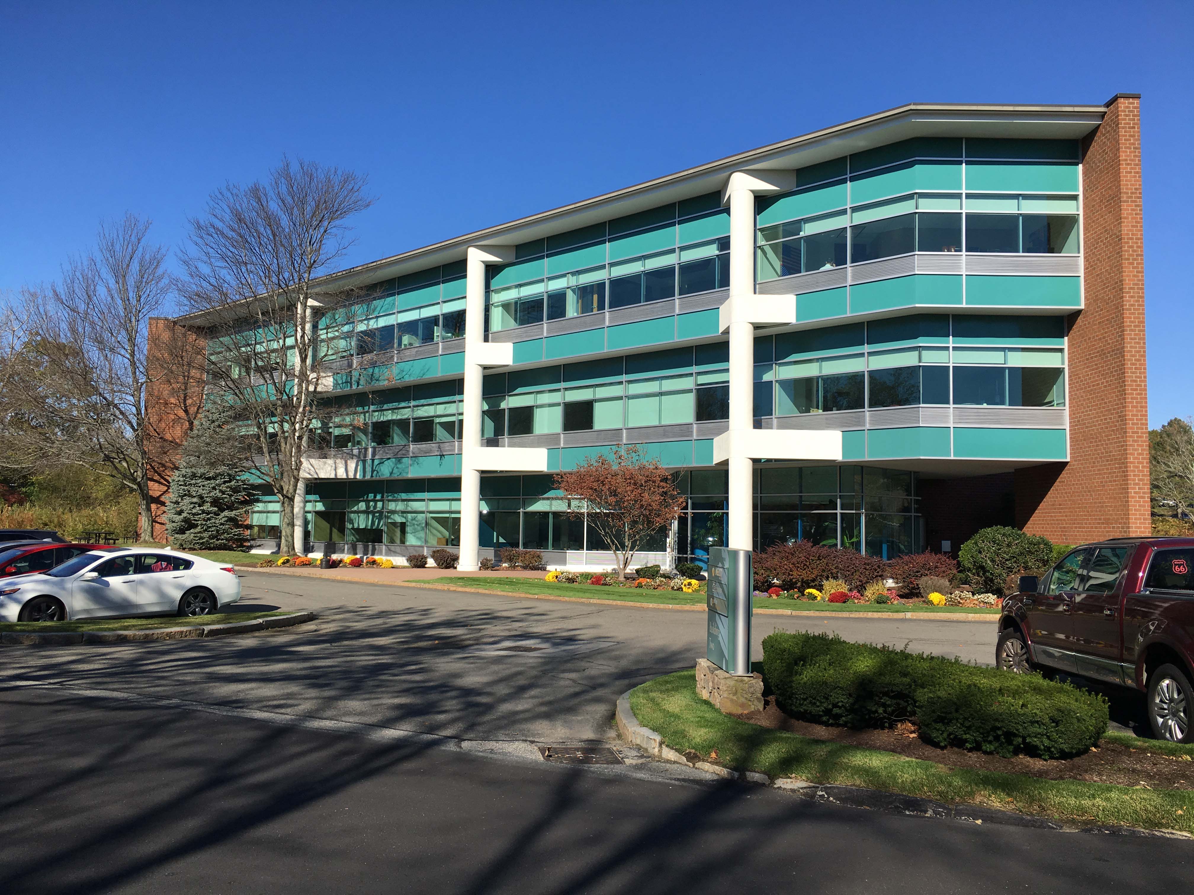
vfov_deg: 48.2
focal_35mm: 29
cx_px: 597
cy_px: 448
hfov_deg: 61.7
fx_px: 1000
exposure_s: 1/1451
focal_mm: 4.15
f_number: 2.2
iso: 25
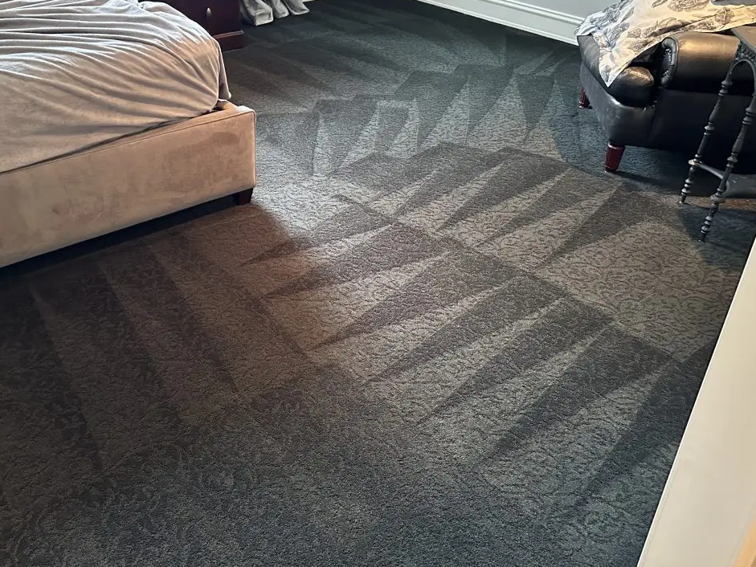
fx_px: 743
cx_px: 297
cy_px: 226
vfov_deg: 41.6
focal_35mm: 34
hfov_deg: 53.5
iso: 800
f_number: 1.78
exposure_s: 1/60
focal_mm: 6.86
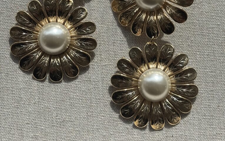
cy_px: 27
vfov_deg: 17.5
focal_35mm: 74
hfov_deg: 27.8
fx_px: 454
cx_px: 113
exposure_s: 1/1845
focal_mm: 5.96
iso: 40
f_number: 1.6
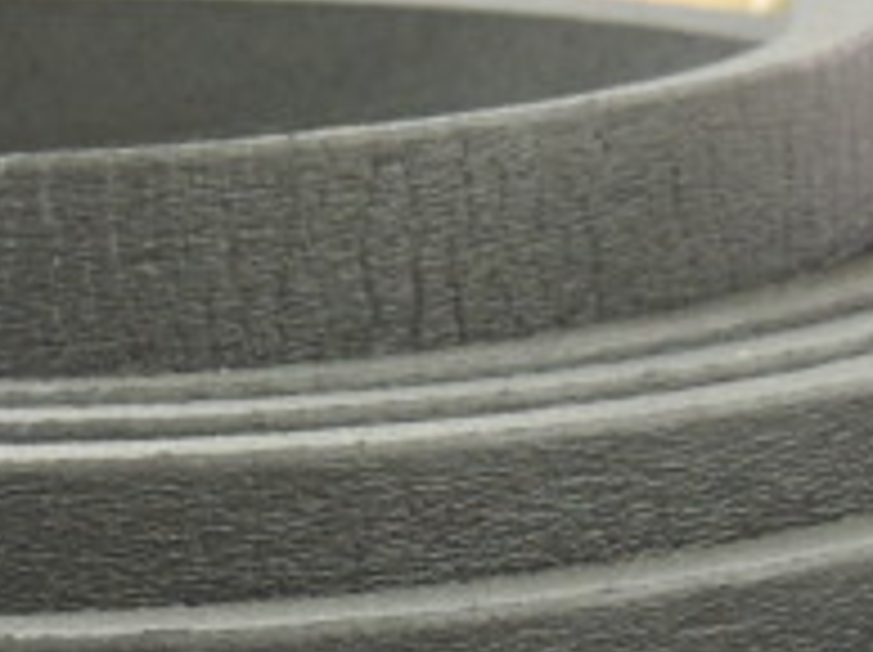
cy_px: 659
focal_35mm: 111
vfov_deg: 13.1
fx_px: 2796
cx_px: 81
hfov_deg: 17.5
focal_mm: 7.6
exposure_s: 1/5
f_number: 3.4
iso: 800
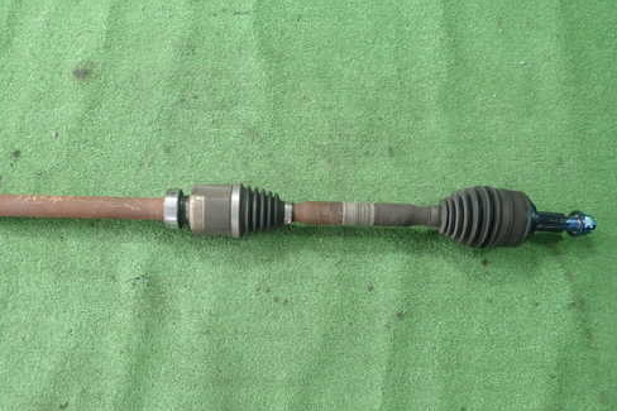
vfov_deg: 40.9
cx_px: 248
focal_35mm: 32
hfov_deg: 58.3
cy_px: 243
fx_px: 548
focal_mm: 4.5
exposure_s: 1/60
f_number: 2
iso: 200
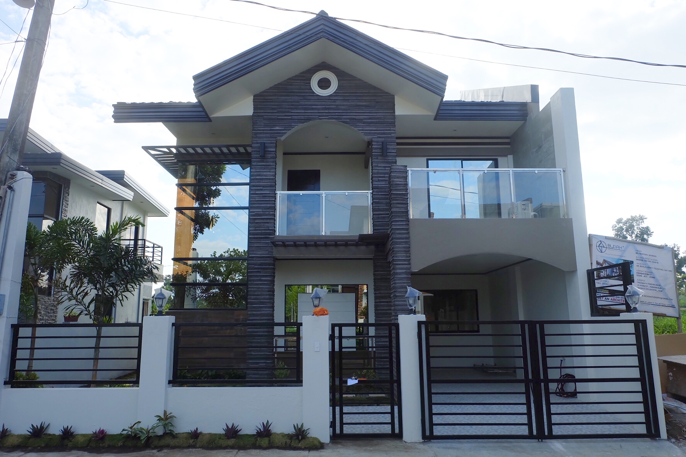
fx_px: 476
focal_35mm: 25
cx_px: 343
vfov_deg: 51.3
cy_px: 228
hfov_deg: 71.5
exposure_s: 1/400
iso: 400
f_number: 7.1
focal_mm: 16.7
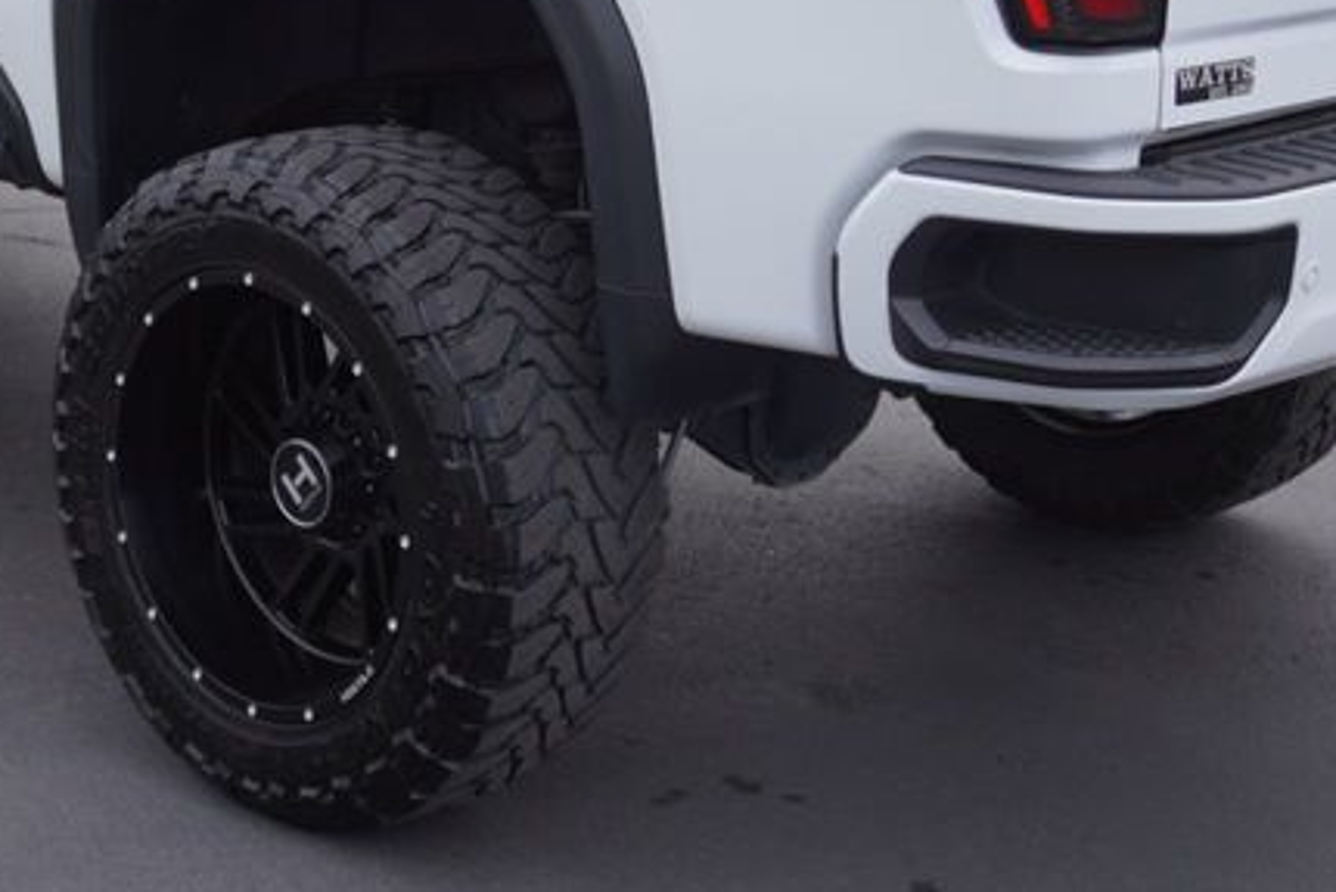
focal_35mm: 82
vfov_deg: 16.3
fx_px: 3051
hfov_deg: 24.5
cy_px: 22
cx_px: 376
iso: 125
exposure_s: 1/60
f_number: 4
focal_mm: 23
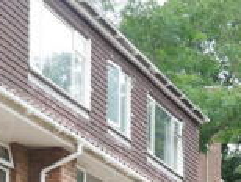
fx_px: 1053
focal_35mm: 151
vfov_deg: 9.4
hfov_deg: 13.0
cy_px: 318
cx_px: 156
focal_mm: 20
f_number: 5
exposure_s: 1/160
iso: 200
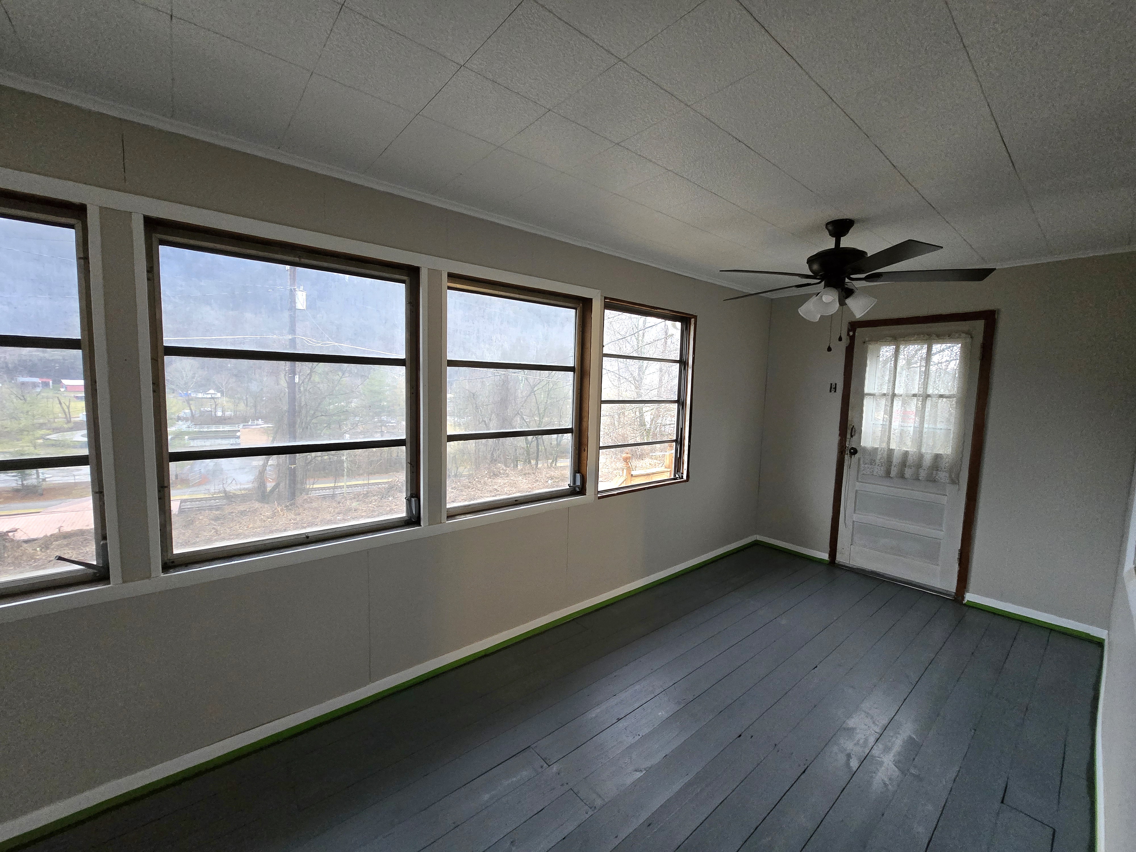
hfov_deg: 106.2
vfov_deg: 89.9
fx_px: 427
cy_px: 426
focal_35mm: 13
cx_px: 568
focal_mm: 2.2
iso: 800
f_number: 2.2
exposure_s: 1/60.2
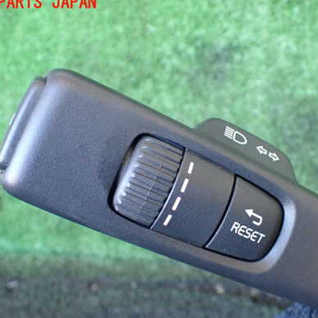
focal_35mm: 41
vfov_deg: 40.9
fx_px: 426
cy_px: 177
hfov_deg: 40.7
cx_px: 193
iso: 800
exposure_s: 1/80
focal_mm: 5.4
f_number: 2.3
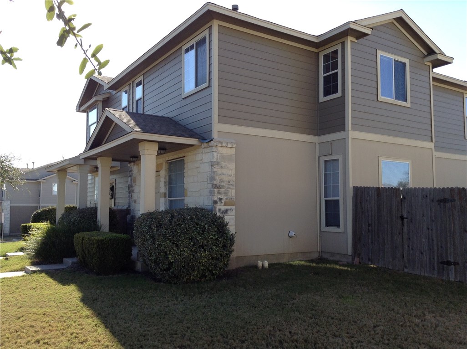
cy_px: 174
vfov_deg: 42.8
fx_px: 444
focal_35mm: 33
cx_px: 234
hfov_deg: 55.4
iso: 25
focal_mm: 3.3
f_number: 2.4
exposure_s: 1/432
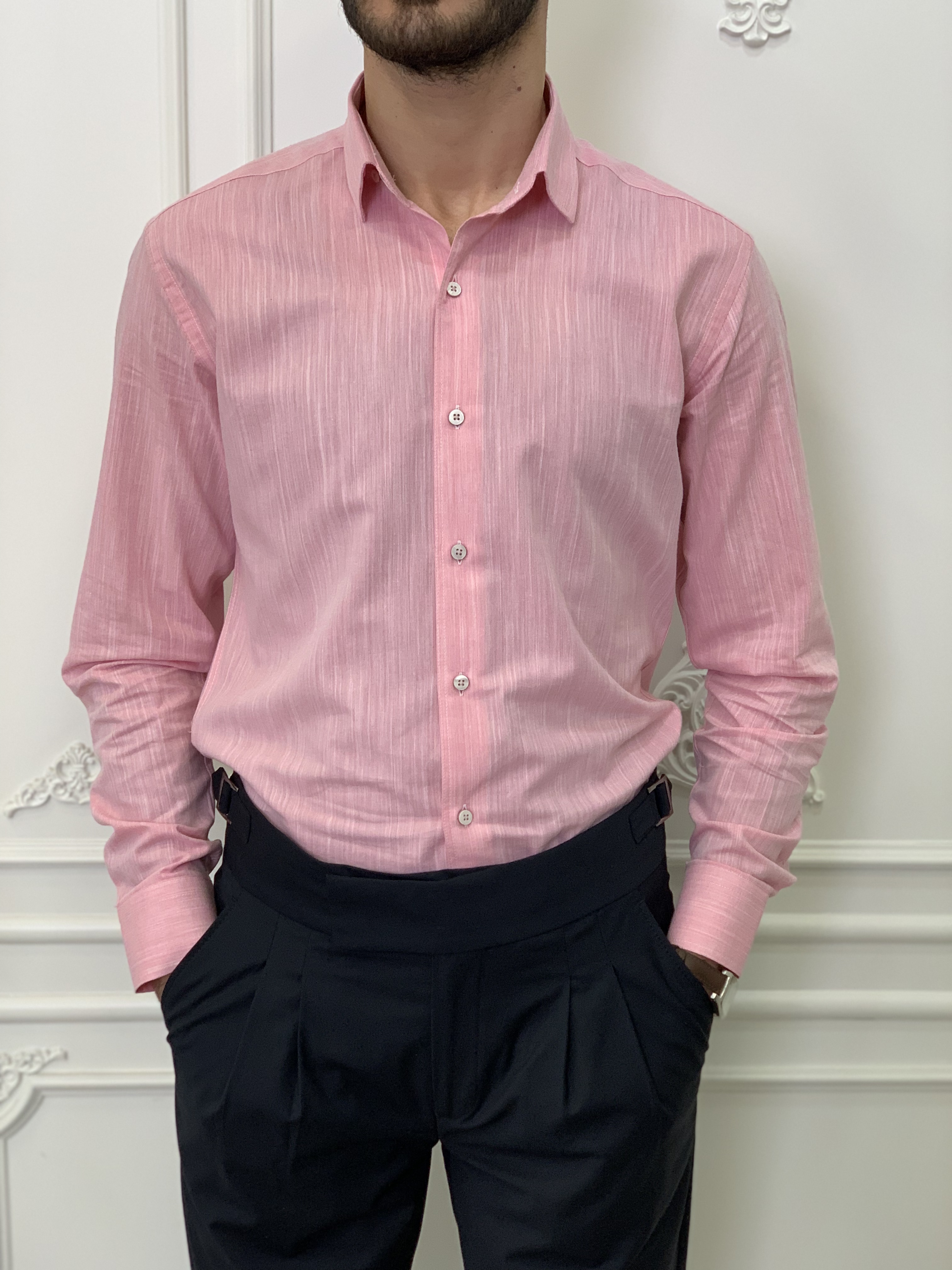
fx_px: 1907
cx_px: 476
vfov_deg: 36.8
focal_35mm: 52
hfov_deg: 28.0
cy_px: 635
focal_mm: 6
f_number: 2.4
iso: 80
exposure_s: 1/122
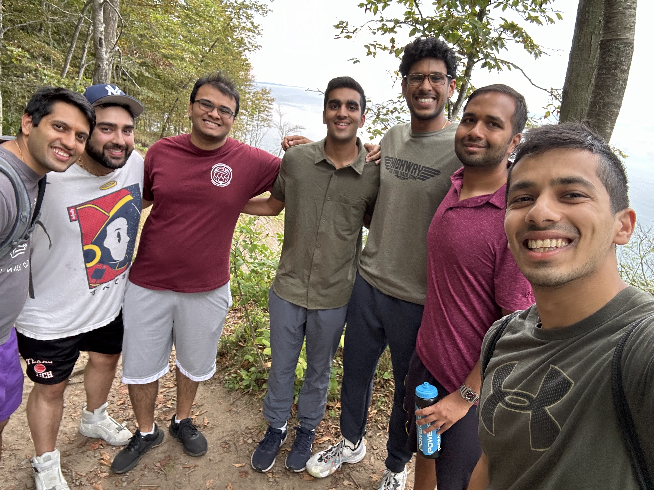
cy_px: 245
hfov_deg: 73.9
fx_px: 435
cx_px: 327
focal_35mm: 23
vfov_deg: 58.9
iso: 80
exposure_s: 1/117
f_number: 1.9
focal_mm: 2.69
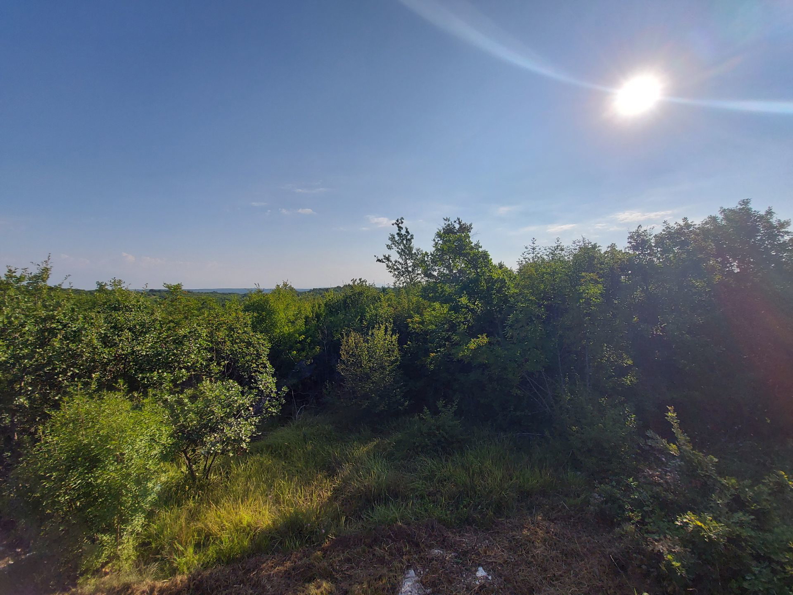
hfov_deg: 106.2
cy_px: 298
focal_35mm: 13
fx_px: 298
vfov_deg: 89.9
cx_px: 396
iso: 50
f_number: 2.2
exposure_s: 1/2347
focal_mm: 1.95
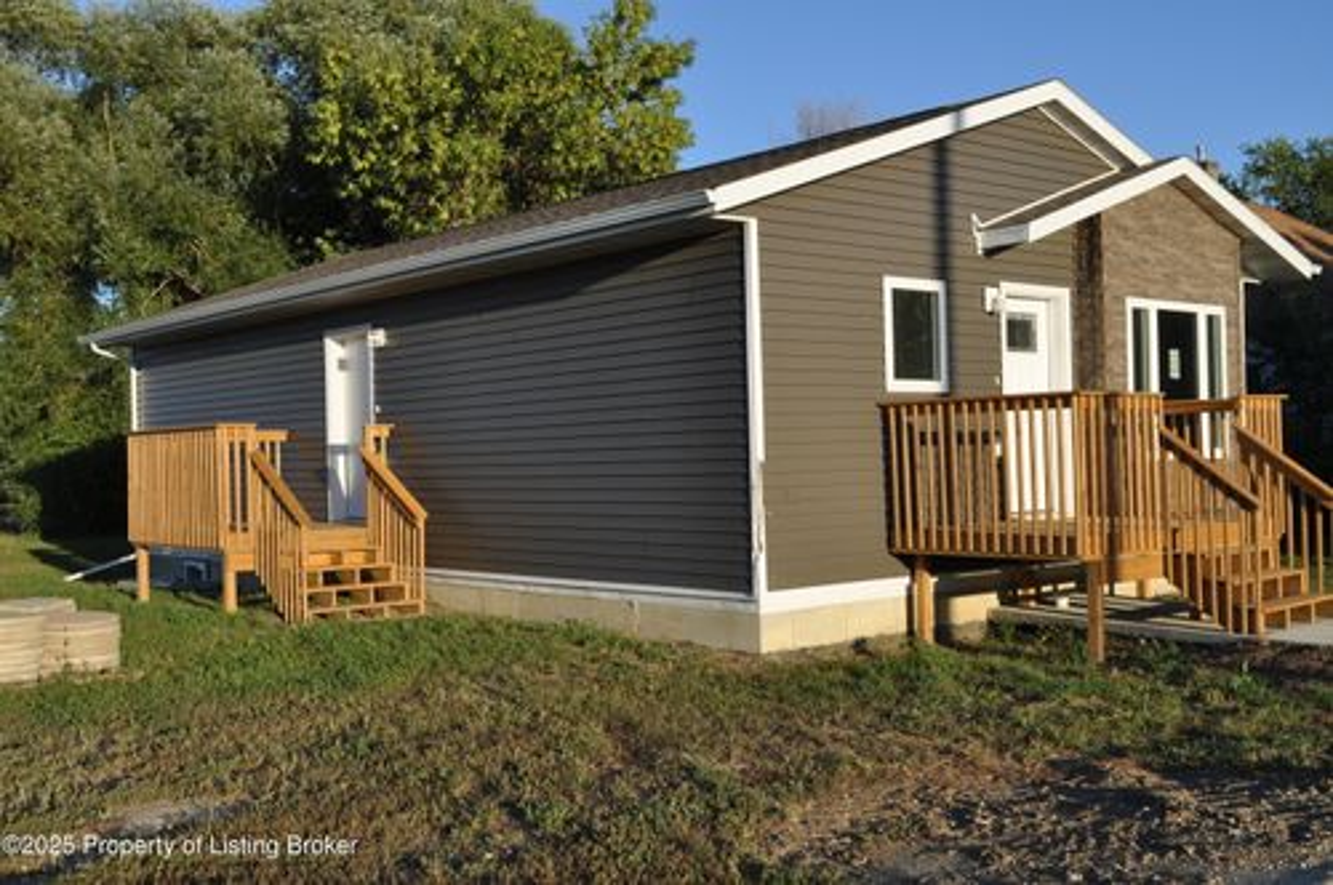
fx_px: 1442
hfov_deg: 49.6
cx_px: 666
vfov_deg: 34.1
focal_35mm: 39
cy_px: 442
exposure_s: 1/320
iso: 200
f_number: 9
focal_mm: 26
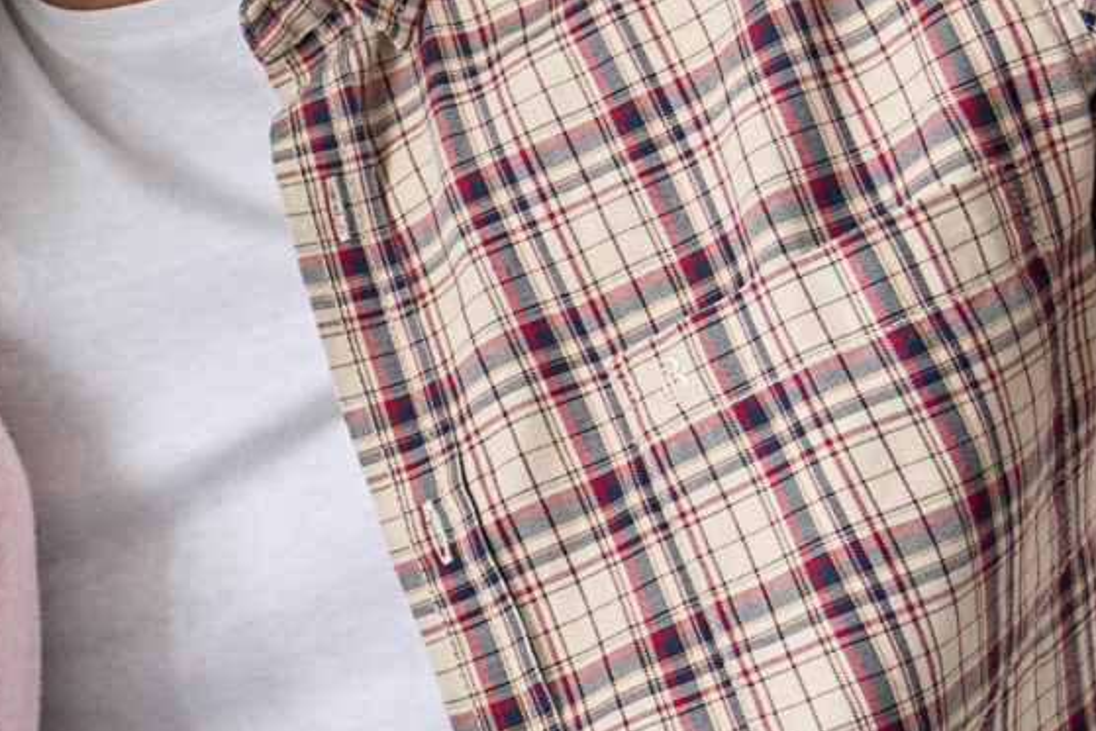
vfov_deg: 11.5
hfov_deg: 15.4
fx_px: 3624
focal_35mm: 119
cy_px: 193
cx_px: -704
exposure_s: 1/200
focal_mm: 26
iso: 2000
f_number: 4
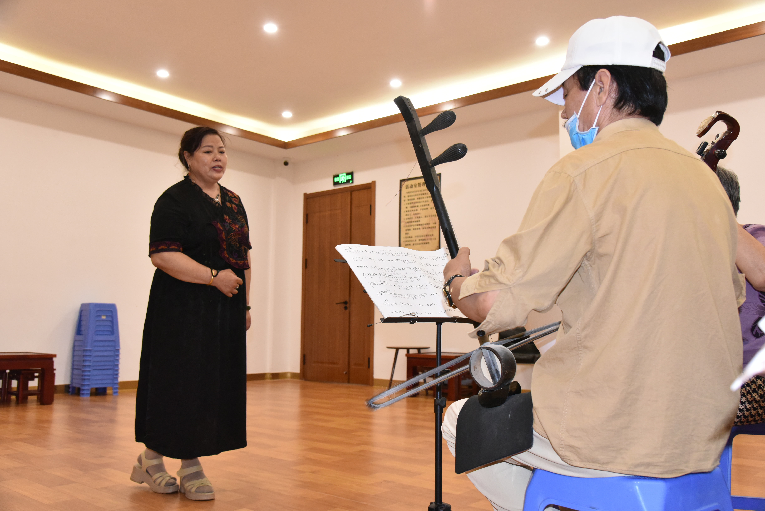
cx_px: 382
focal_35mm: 31
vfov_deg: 42.4
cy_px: 256
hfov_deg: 60.3
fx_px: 659
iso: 4000
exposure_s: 1/80
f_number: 5.6
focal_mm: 31
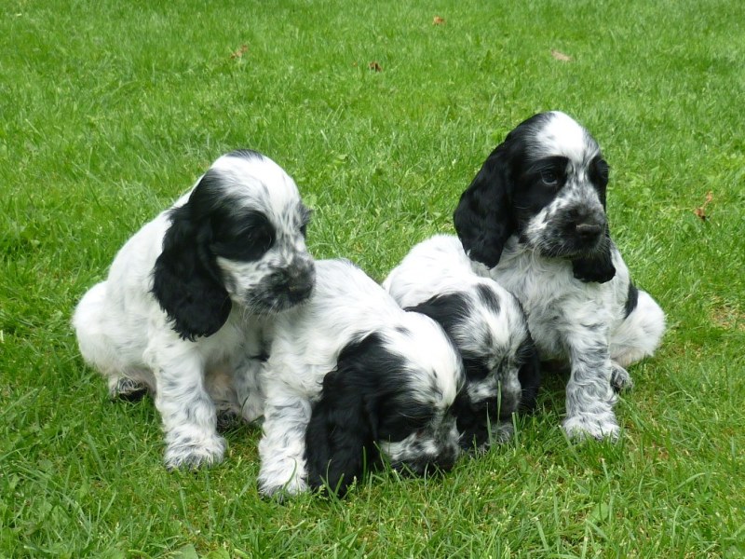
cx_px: 372
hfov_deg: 58.4
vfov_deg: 45.4
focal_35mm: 31
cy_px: 280
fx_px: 667
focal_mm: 5.5
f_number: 2.8
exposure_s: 1/400
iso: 80
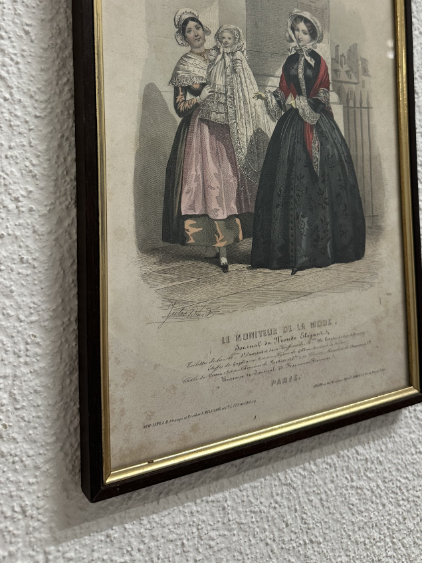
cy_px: 169
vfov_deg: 52.5
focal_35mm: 34
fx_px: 553
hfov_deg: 41.7
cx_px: 243
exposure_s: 1/100
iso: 160
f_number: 1.8
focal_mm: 6.9
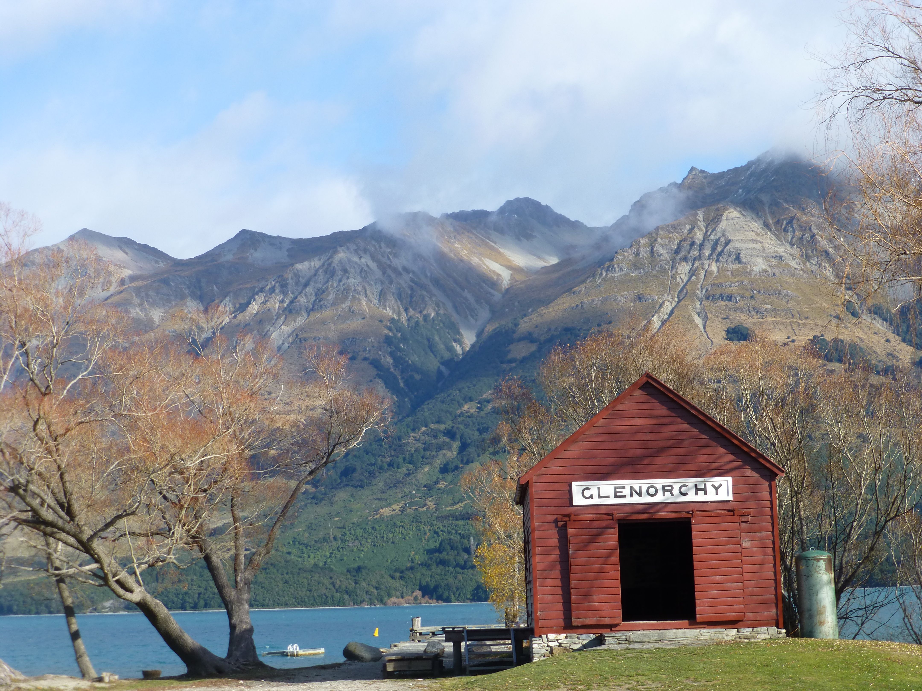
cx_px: 461
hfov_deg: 31.2
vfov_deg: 23.7
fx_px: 1651
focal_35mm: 62
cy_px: 346
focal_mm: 11
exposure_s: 1/400
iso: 100
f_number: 4.8
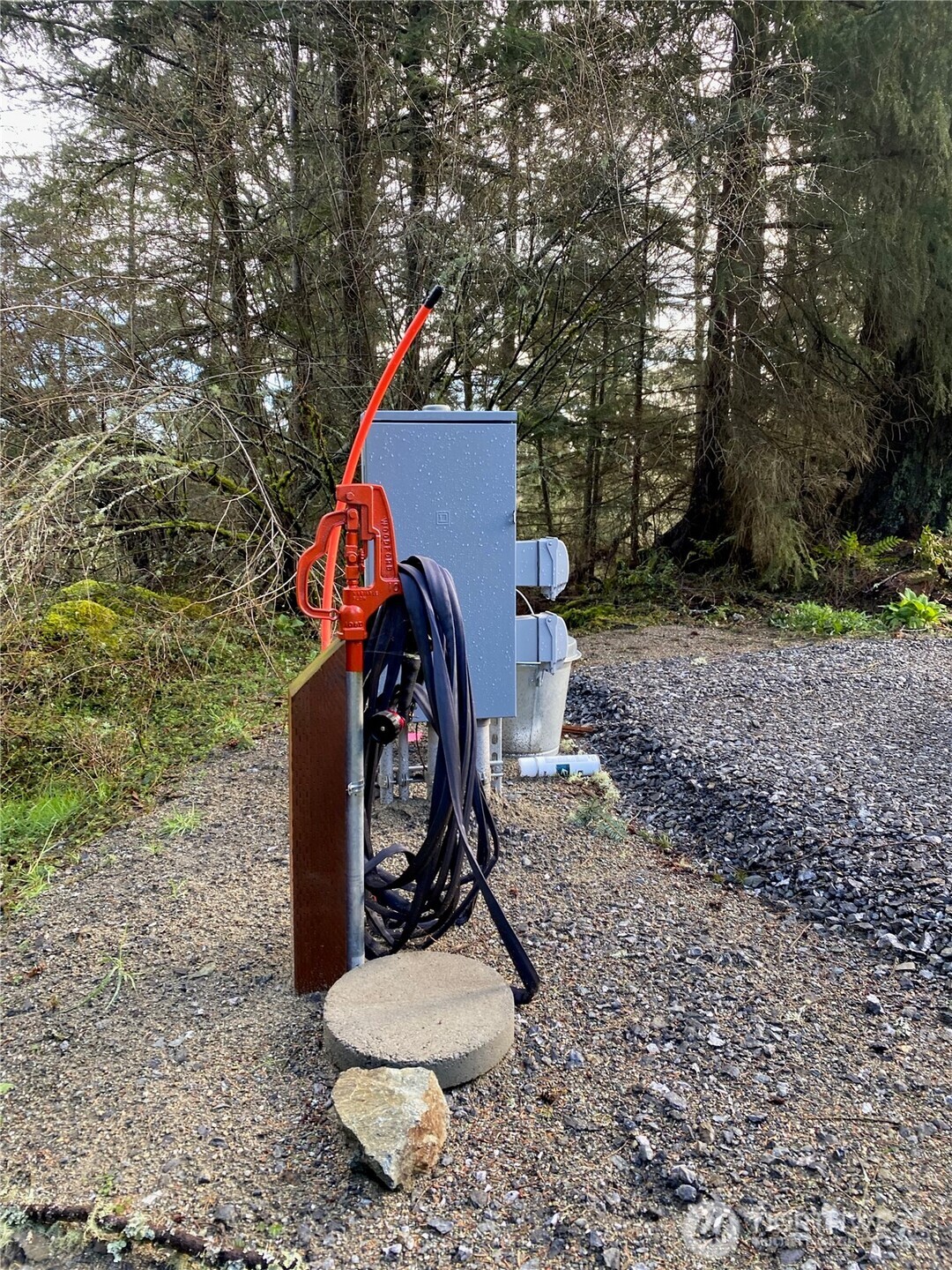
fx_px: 953
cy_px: 635
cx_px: 476
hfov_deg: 53.1
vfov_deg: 67.3
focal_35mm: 26
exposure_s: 1/122
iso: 80
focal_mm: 4.25
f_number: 1.8
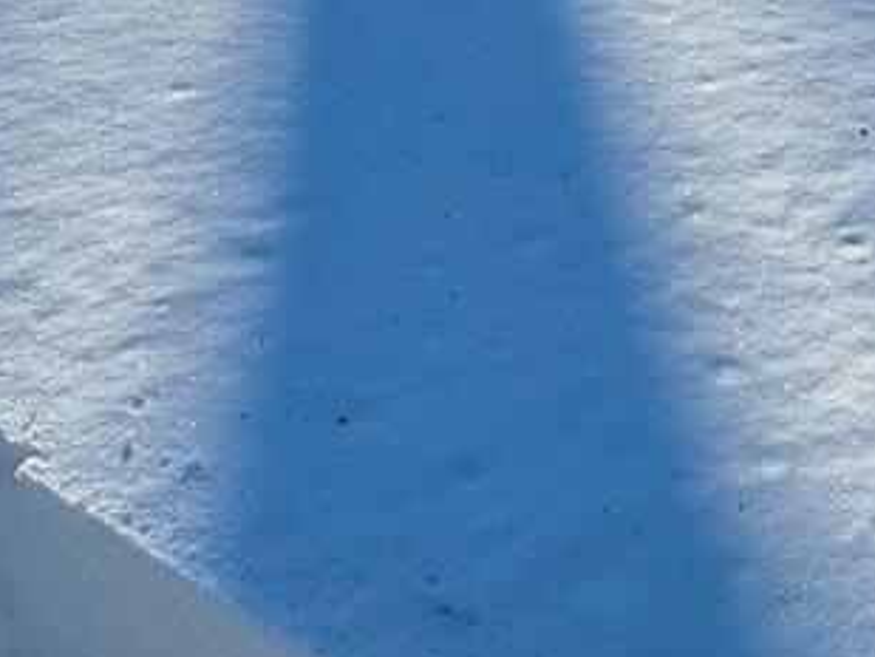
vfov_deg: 18.4
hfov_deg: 32.6
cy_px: -598
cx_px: 648
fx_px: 1467
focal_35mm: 58
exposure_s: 1/687
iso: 40
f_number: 2.2
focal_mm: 2.22
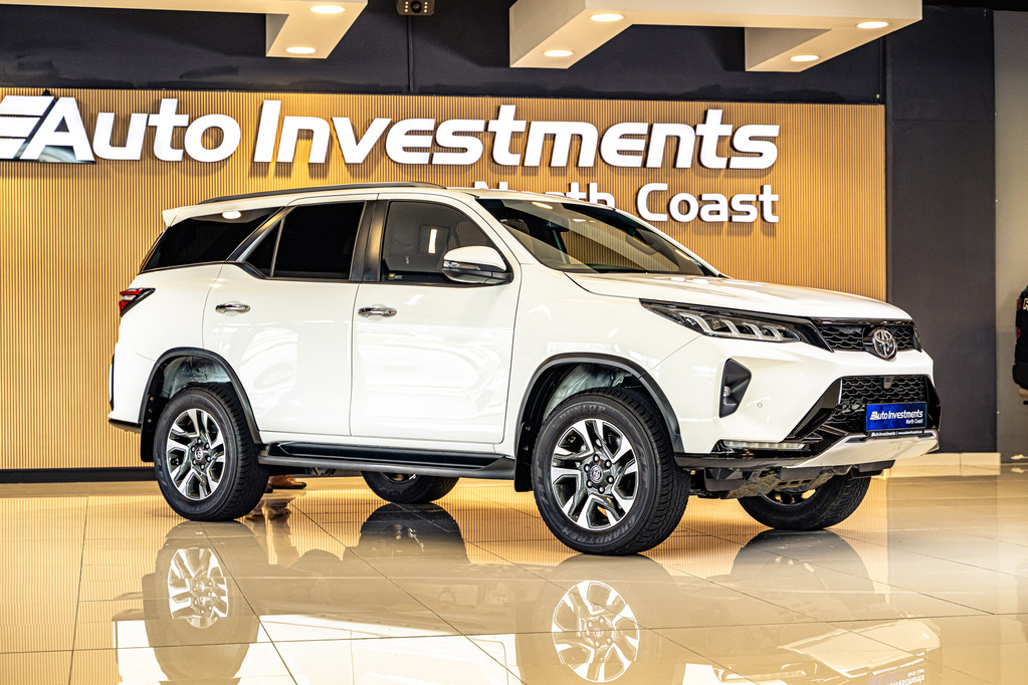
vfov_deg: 21.2
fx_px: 1827
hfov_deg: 31.4
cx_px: 514
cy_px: 342
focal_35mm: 64
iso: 640
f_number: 4
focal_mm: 64
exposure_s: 1/160
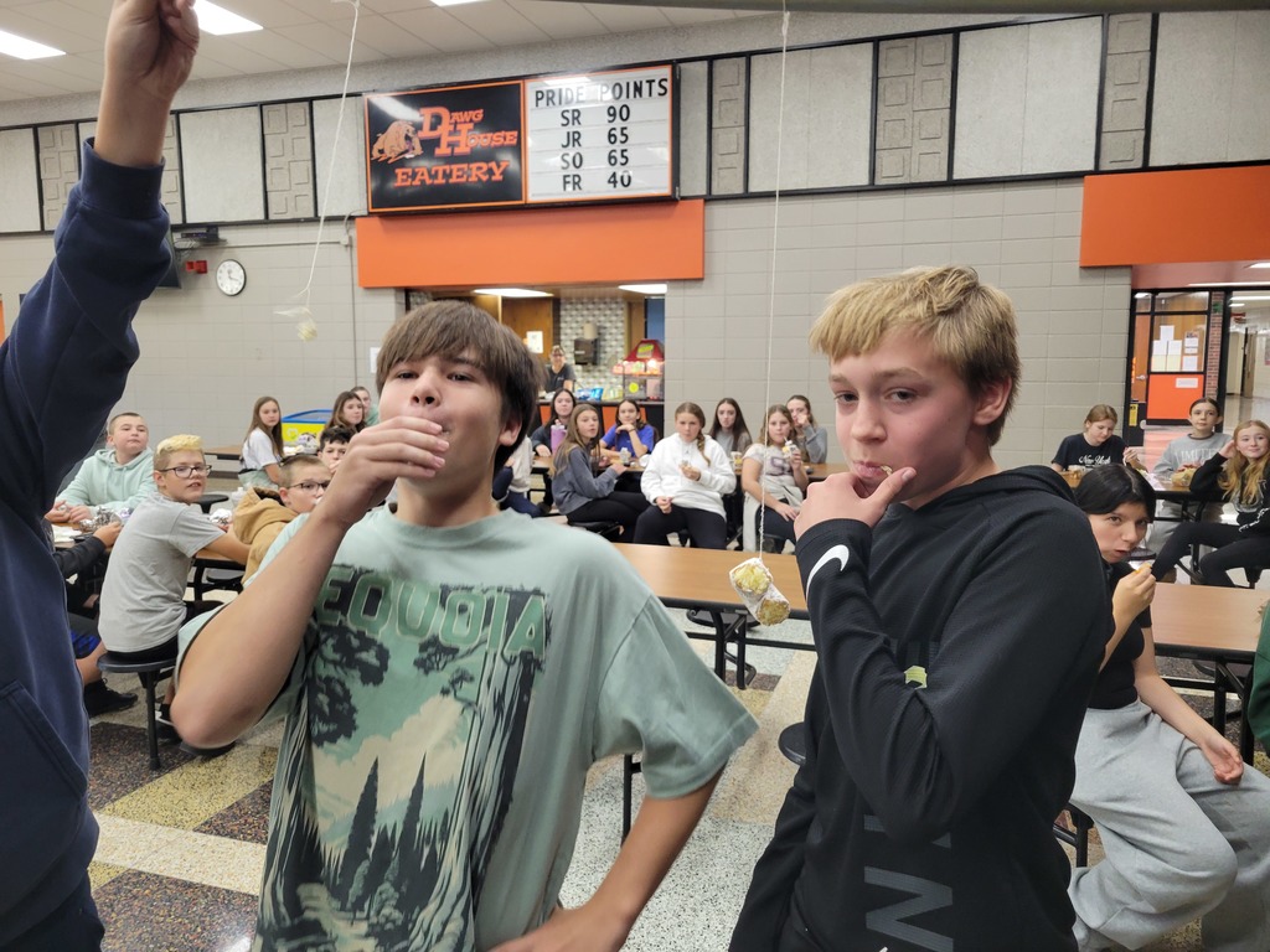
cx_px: 635
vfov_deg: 53.1
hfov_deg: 67.3
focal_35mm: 26
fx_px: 954
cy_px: 476
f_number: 1.8
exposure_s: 1/60
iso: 200
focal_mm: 5.4
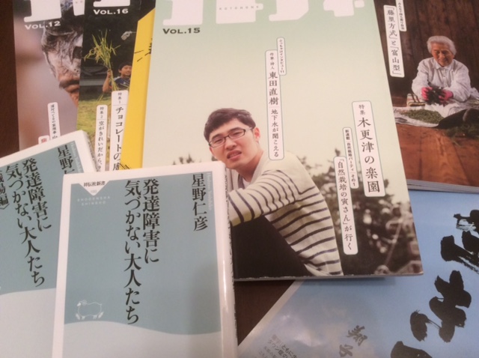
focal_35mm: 32
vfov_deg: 44.1
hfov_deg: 56.9
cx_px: 240
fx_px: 442
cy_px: 179
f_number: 2.4
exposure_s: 1/24
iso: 64
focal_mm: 3.3
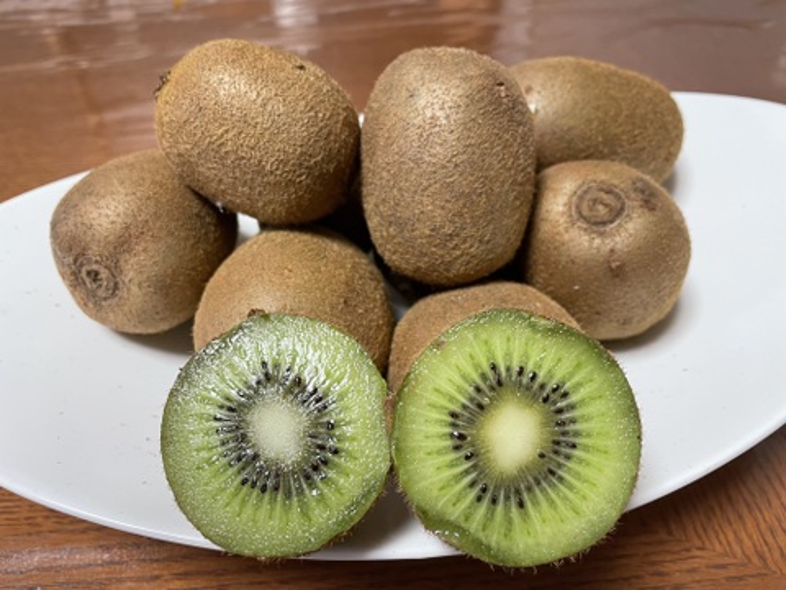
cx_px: 393
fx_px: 590
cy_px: 295
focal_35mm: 26
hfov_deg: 67.3
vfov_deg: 53.1
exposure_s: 1/50
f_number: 1.6
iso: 100
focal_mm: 4.2
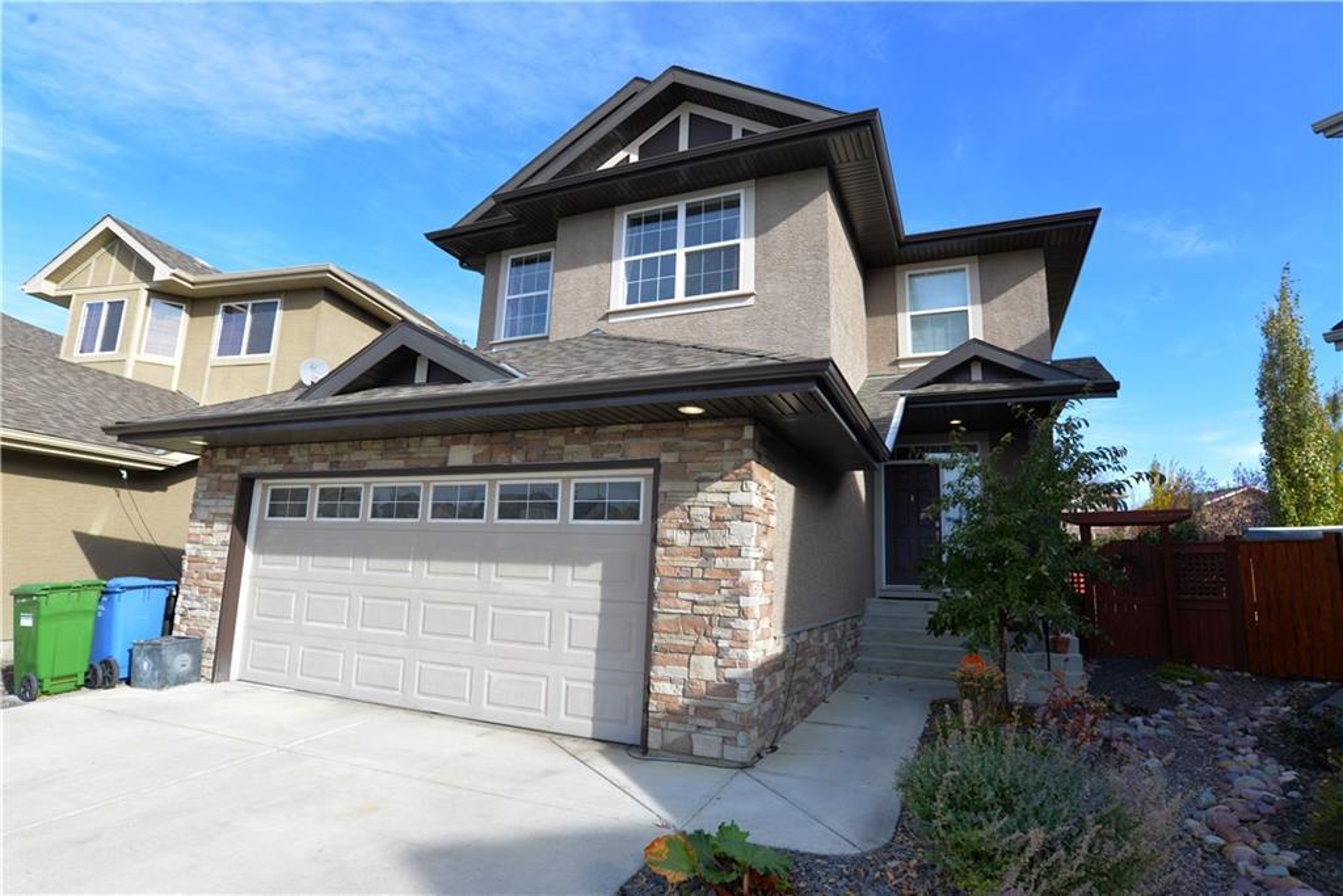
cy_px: 448
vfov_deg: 67.4
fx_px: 672
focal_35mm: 18
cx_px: 672
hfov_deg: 90.0
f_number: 8
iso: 100
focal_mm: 18
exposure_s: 1/80
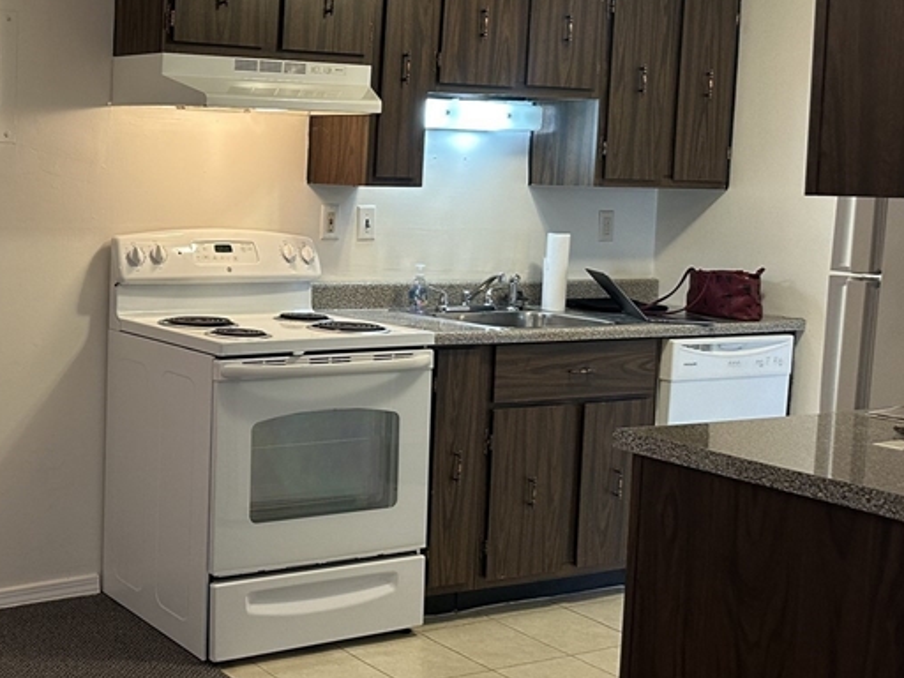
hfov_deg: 36.9
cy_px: 260
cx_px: 72
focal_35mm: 48
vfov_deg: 30.2
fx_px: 1254
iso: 160
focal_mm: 6.86
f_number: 1.78
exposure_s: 1/60
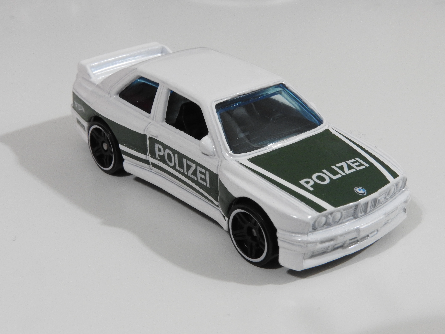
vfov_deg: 21.0
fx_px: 900
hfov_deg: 27.8
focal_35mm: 70
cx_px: 222
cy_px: 167
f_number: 8
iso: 500
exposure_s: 1/10
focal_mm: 12.5
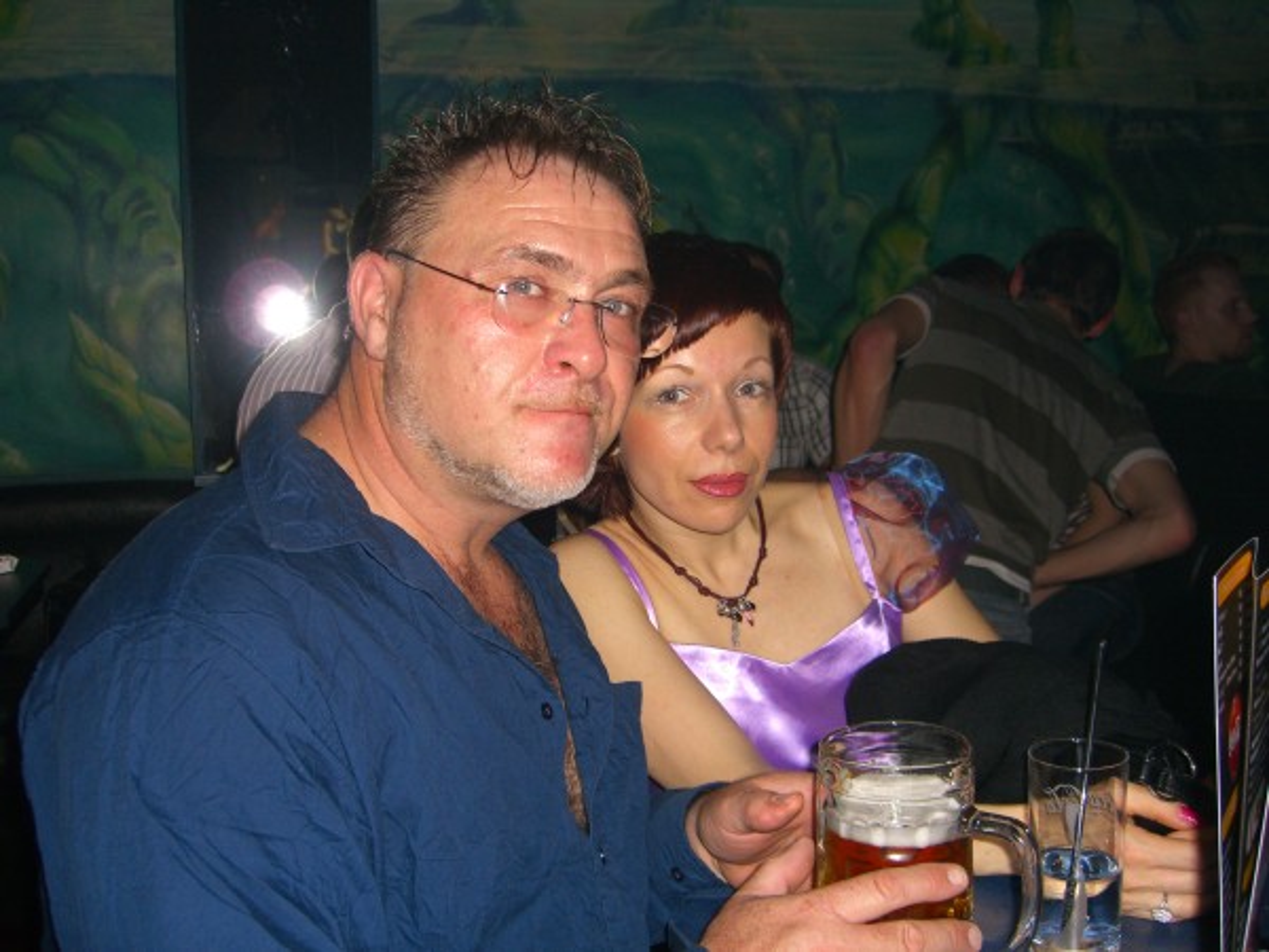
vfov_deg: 37.7
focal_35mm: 38
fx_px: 1393
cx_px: 634
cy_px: 476
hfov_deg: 49.0
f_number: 2.8
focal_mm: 7.9
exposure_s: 1/60
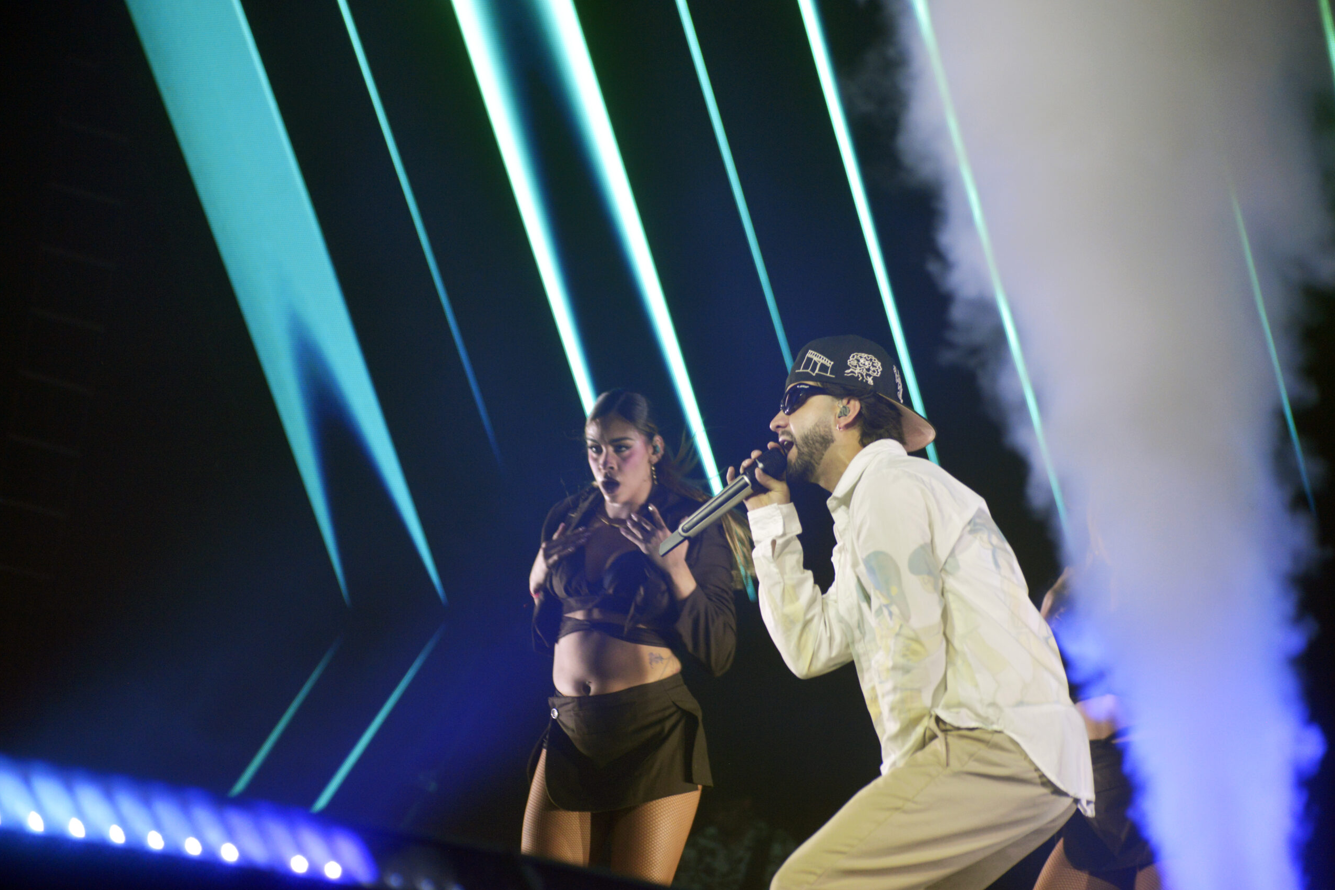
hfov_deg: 16.9
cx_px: 672
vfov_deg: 11.3
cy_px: 449
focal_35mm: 121
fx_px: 4486
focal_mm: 120
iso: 800
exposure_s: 1/125
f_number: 4.8
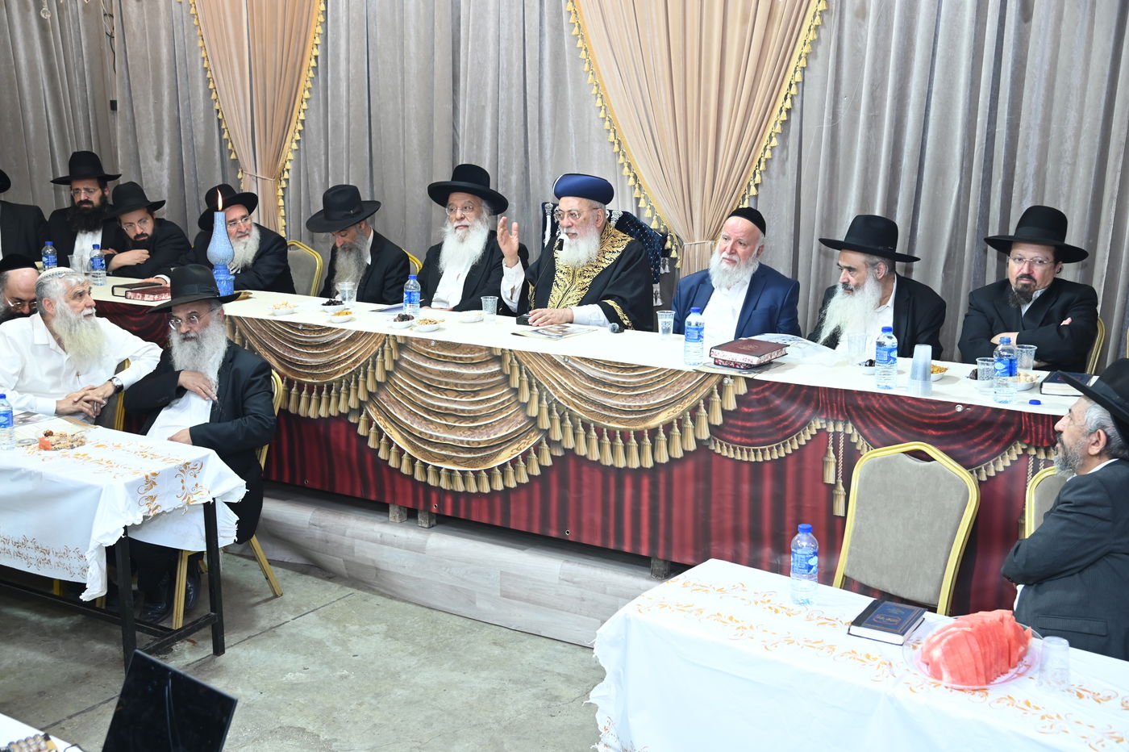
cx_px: 564
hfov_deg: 48.5
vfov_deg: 33.4
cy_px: 376
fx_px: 1254
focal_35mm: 40
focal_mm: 40
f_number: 5
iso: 1600
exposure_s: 1/200
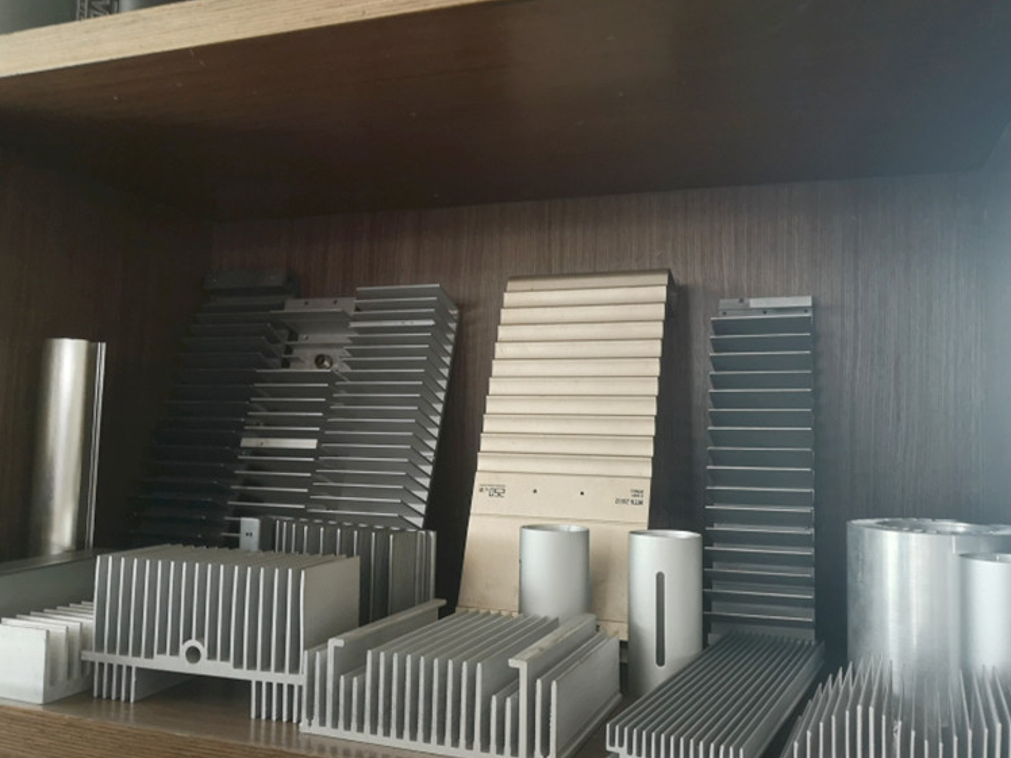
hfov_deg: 58.3
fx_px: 905
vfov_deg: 45.4
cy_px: 372
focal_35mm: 31
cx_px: 491
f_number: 2.2
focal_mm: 4.15
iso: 40
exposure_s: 1/100
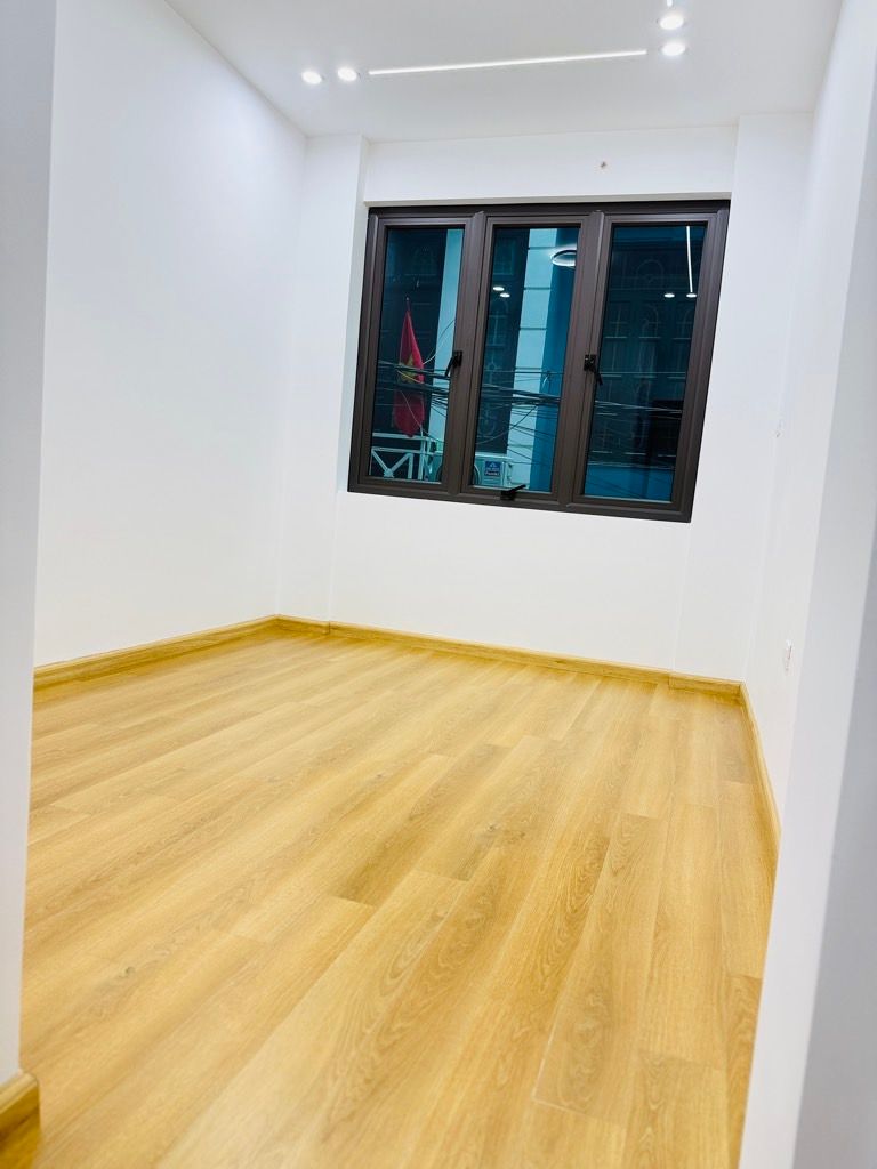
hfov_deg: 56.8
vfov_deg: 71.6
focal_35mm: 24
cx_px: 438
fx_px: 811
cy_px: 584
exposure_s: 1/100
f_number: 1.78
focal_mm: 6.76
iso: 80
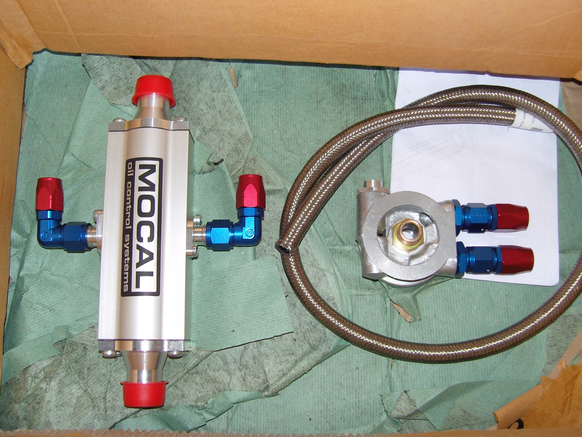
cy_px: 213
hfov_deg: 52.6
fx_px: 589
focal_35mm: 35
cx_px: 297
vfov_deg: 40.7
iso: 100
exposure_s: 1/40
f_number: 2.8
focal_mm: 7.3
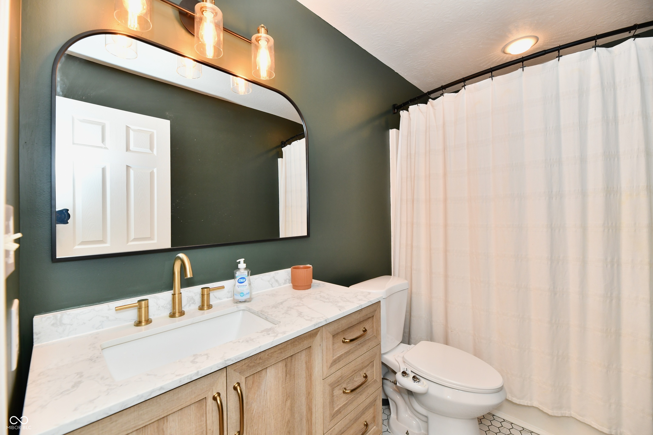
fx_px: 254
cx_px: 326
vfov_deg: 81.2
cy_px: 218
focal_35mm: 14
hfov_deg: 104.3
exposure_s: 1/60
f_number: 6.3
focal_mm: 14
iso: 640
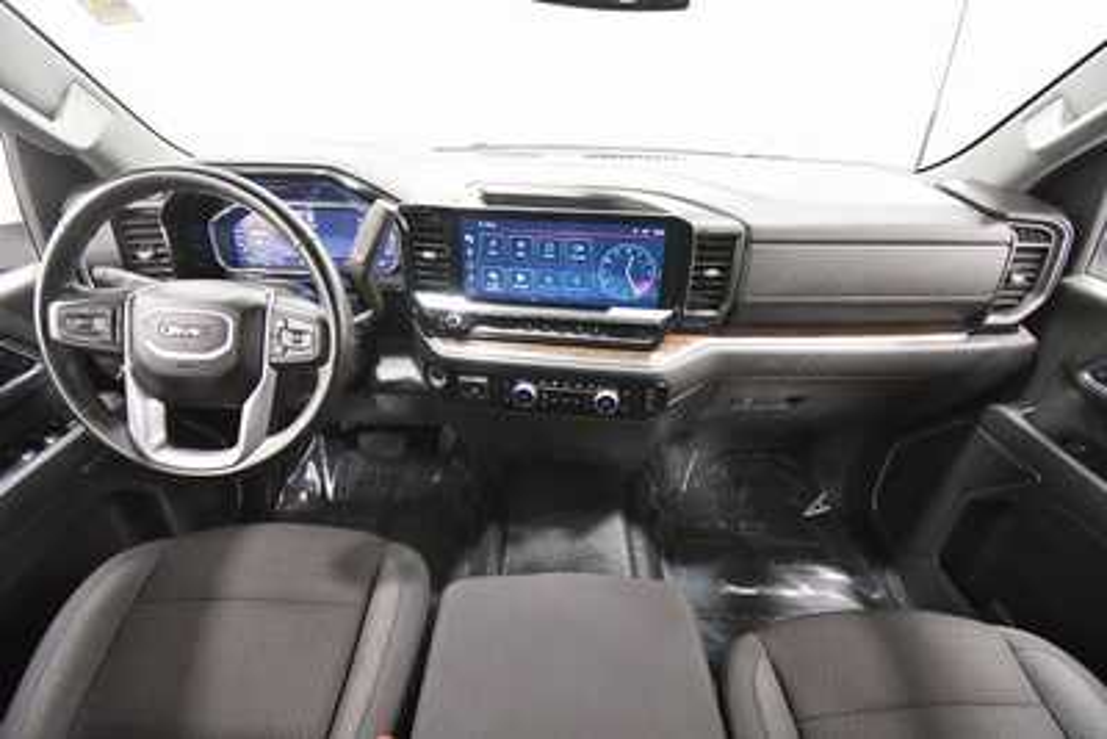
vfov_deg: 77.4
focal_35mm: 15
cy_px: 370
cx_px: 554
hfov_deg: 100.4
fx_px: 461
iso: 3600
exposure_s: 1/60
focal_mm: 10
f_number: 4.5
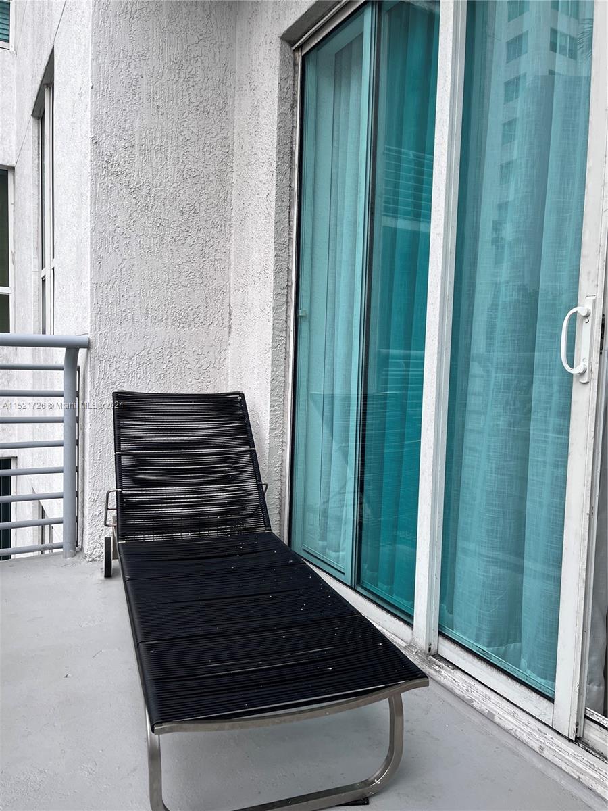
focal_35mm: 26
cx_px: 304
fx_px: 609
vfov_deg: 67.3
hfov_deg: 53.1
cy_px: 406
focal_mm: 5.1
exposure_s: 1/290
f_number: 1.6
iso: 40
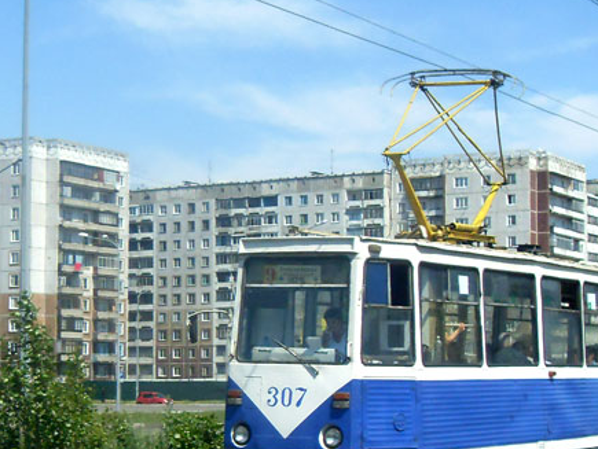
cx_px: 404
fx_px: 1504
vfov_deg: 17.0
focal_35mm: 87
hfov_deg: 22.4
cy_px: 266
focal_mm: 6.3
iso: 200
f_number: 7
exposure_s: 1/1000
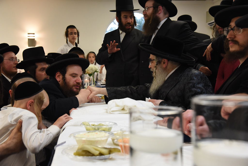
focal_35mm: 50
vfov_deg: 27.0
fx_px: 345
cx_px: 124
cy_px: 83
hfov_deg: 39.6
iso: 4500
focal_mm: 50
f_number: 6.3
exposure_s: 1/250
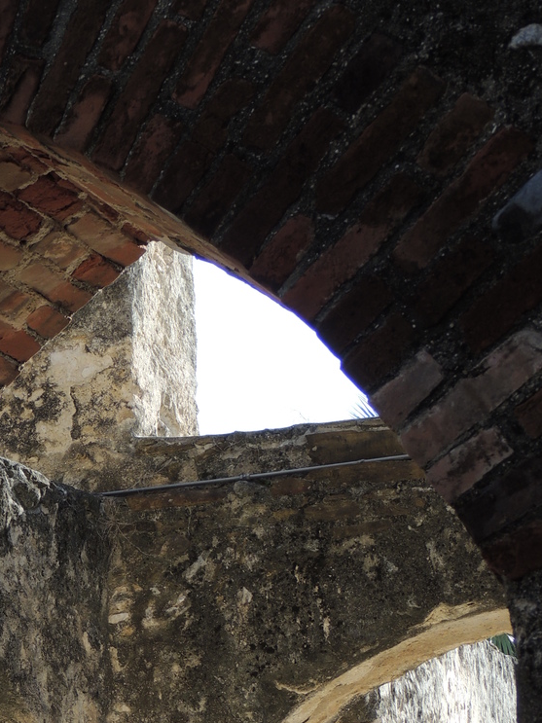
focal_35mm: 81
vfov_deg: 23.8
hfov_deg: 18.0
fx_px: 1691
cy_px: 576
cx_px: 84
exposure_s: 1/320
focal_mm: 8.3
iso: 100
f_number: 3.5
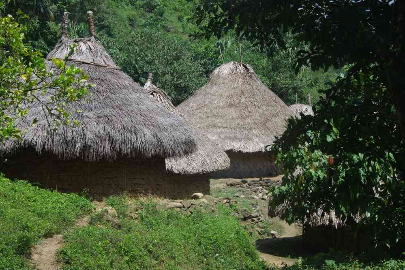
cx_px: 202
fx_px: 844
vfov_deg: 18.2
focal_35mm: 75
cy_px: 135
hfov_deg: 27.0
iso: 200
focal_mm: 50
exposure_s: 1/100
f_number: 11
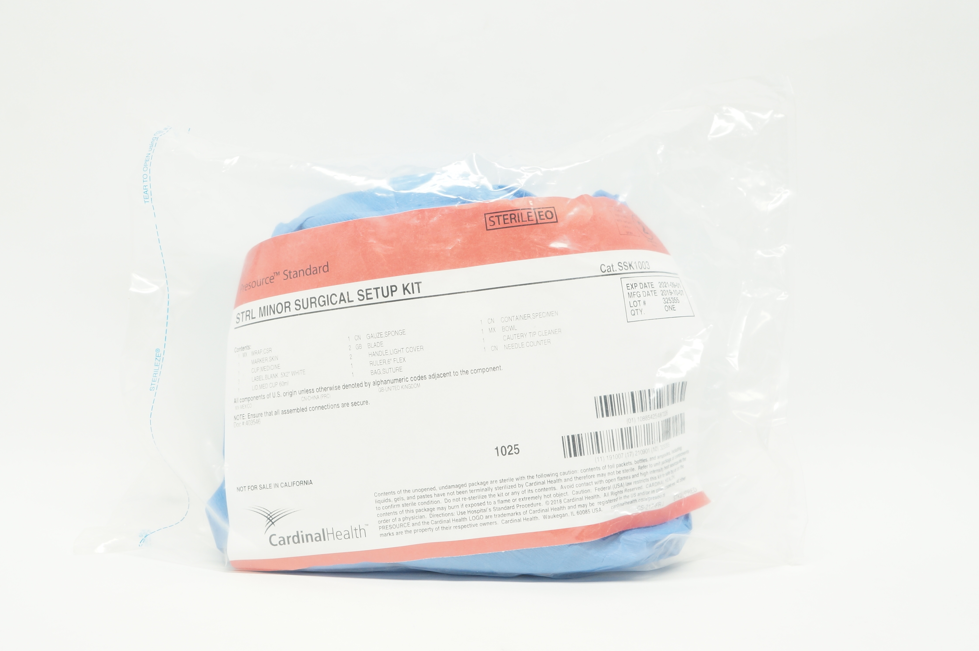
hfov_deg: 44.0
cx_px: 452
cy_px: 348
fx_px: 1210
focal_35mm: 45
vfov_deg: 30.1
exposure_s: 1/30
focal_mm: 27
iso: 400
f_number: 7.1
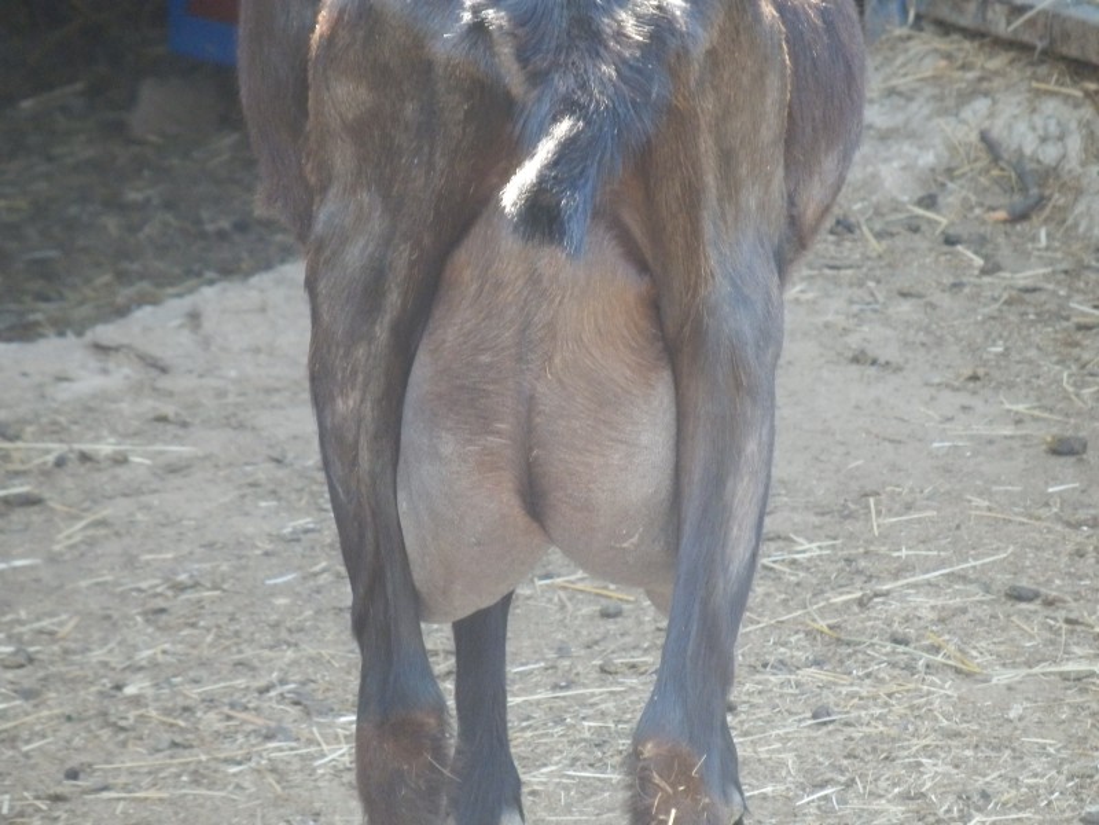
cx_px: 550
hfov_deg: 6.6
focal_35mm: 300
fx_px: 9524
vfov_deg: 5.0
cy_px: 412
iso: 800
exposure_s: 1/200
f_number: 5.9
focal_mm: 52.5
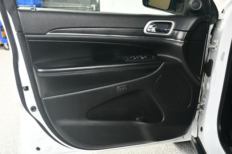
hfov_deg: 49.6
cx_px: 116
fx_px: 251
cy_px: 77
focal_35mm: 39
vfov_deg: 34.2
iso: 100
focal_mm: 26
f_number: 5
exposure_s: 1/160
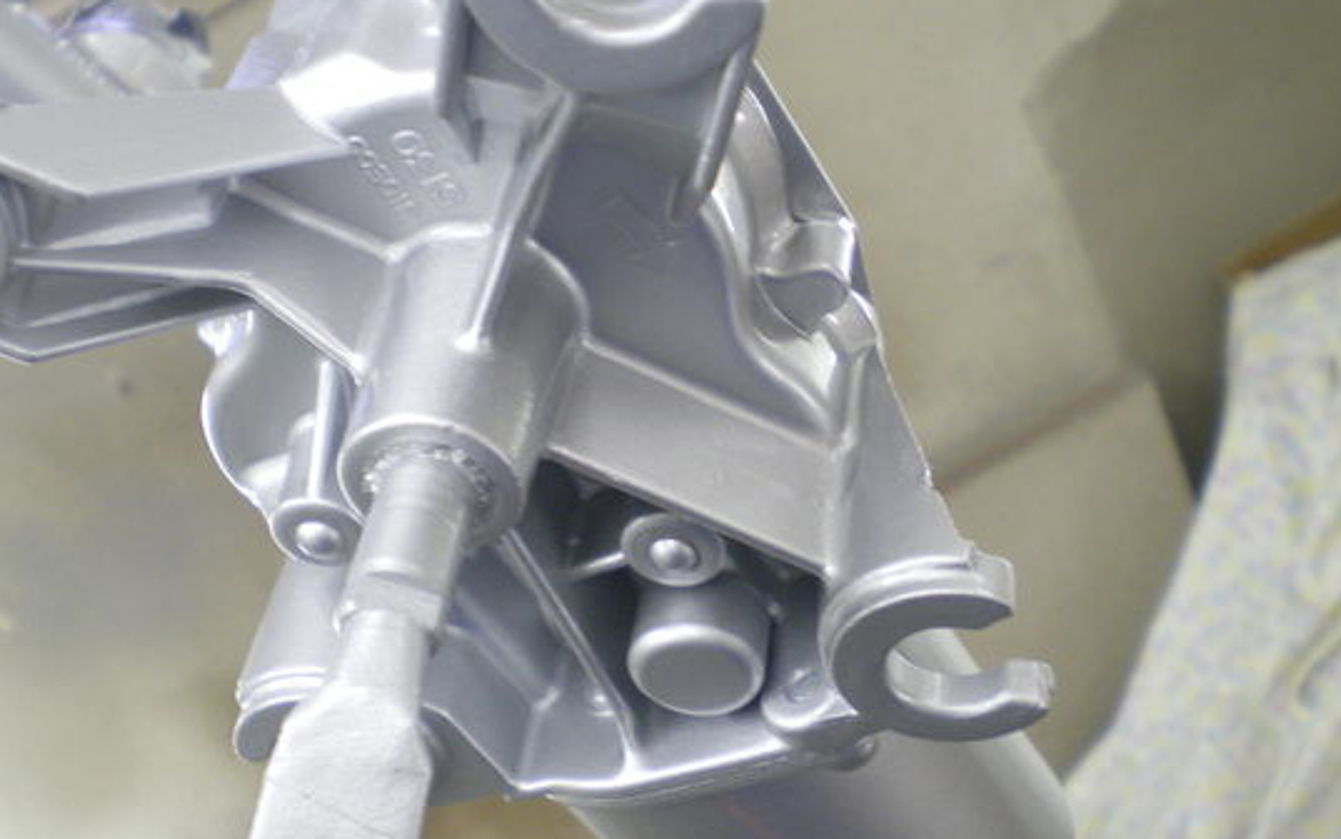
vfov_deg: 26.9
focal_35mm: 48
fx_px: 1755
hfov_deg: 41.7
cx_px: 554
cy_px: 427
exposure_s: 1/30
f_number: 3.1
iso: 250
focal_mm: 6.3
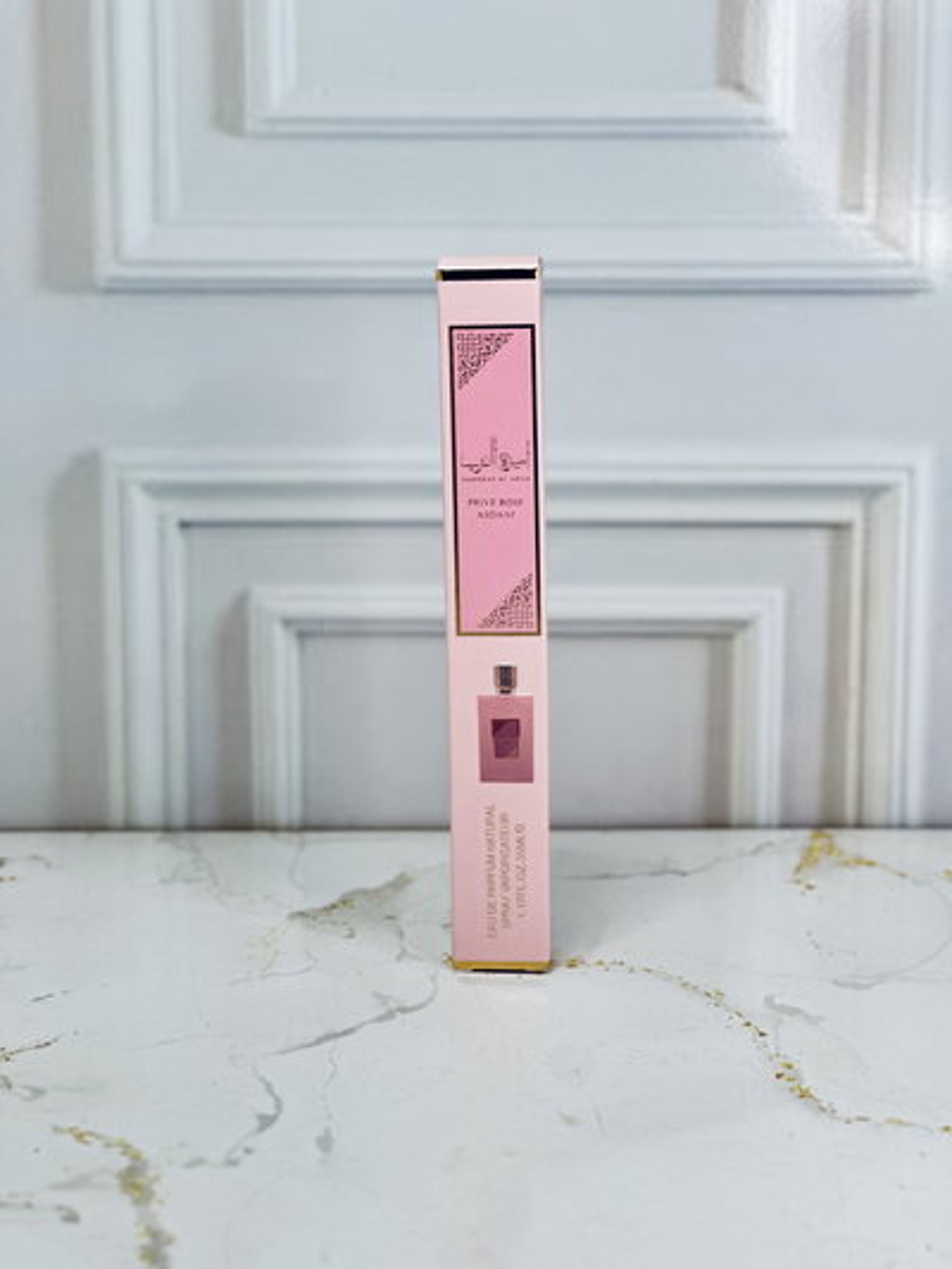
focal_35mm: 77
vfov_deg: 25.3
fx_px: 2822
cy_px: 634
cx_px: 476
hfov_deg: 19.1
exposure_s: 1/100
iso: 160
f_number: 2.8
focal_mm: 9
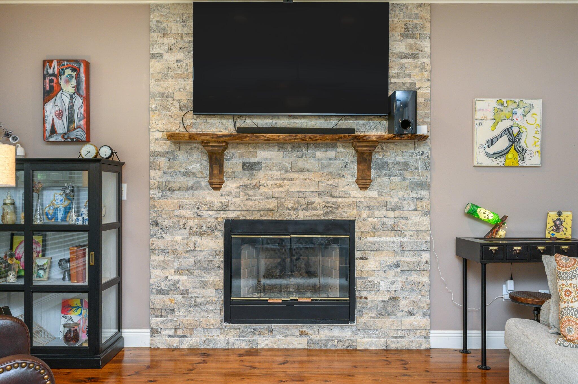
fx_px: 481
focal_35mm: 30
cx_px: 289
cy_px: 192
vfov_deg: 43.5
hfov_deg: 62.0
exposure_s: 1/25
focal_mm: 30
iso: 500
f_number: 7.1
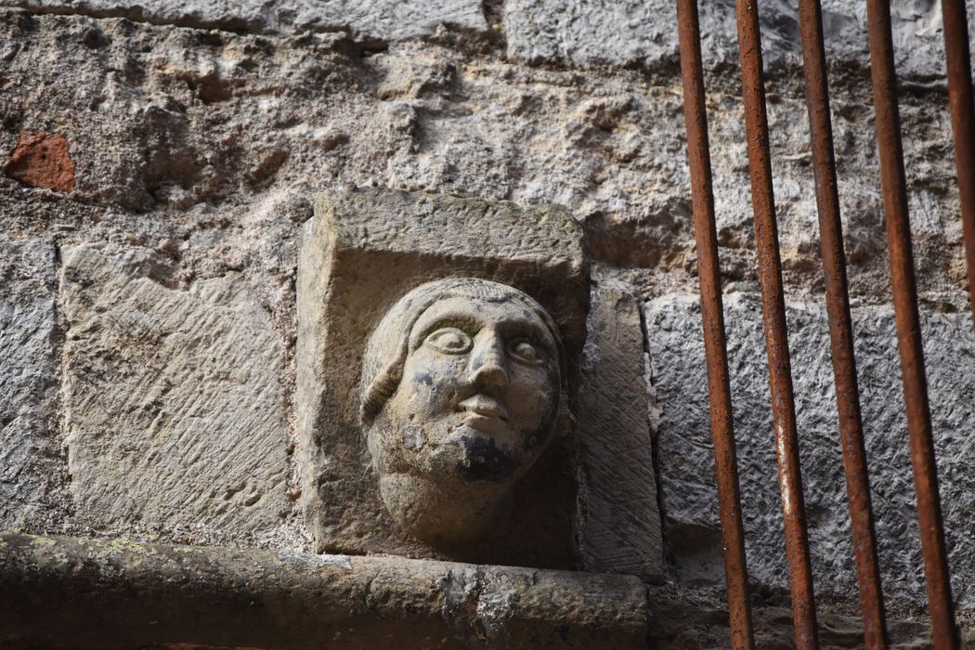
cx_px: 488
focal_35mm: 300
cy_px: 325
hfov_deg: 6.9
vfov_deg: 4.6
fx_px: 8124
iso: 800
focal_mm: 200
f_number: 5.6
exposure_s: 1/640
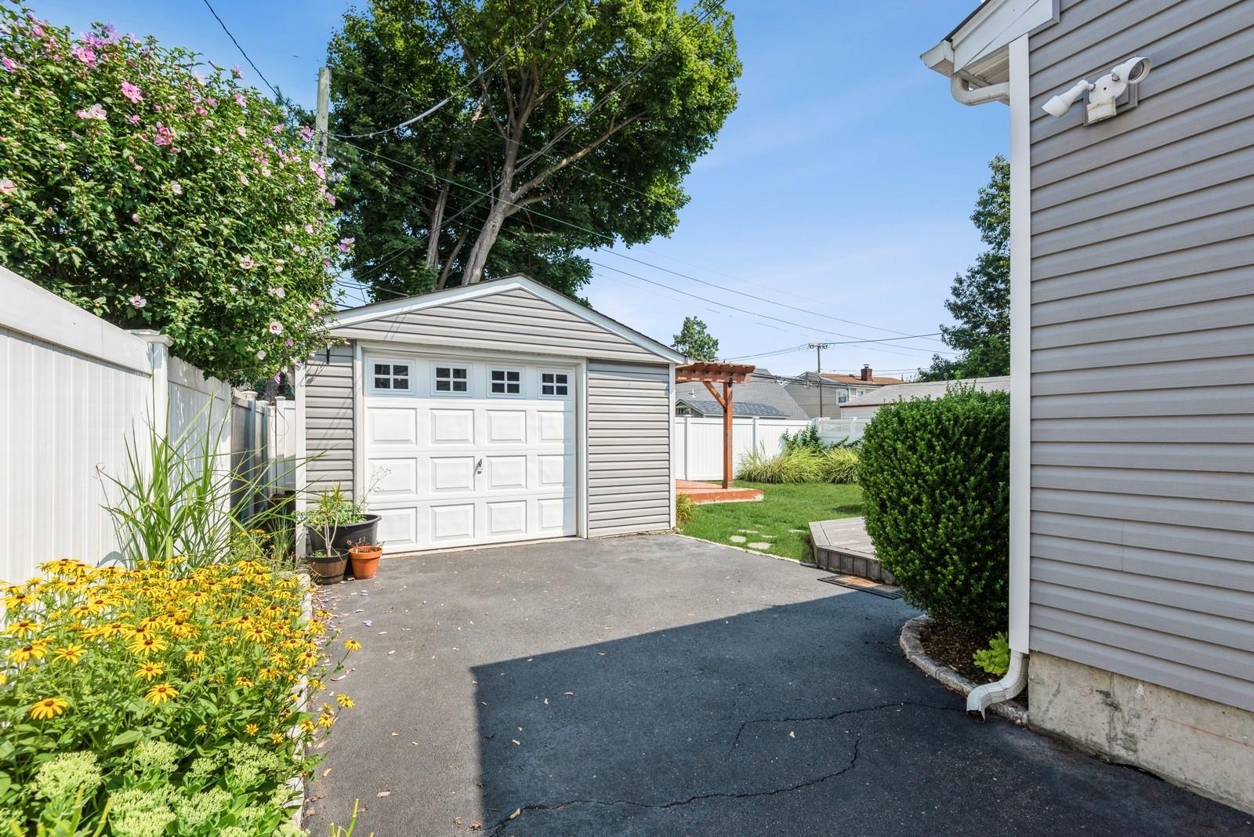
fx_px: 558
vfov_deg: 73.8
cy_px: 418
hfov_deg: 96.7
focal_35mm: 16
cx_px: 627
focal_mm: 16
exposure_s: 1/400
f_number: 9
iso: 200
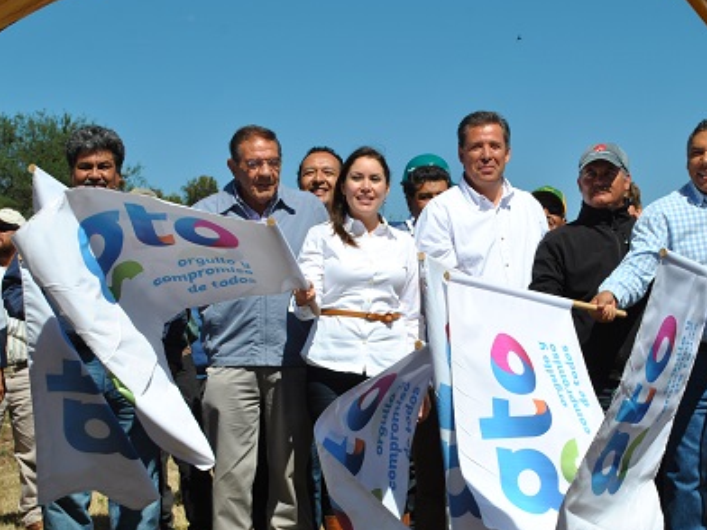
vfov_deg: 20.2
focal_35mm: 73
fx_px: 1491
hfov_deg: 26.6
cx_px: 431
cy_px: 281
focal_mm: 36
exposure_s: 1/320
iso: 100
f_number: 9
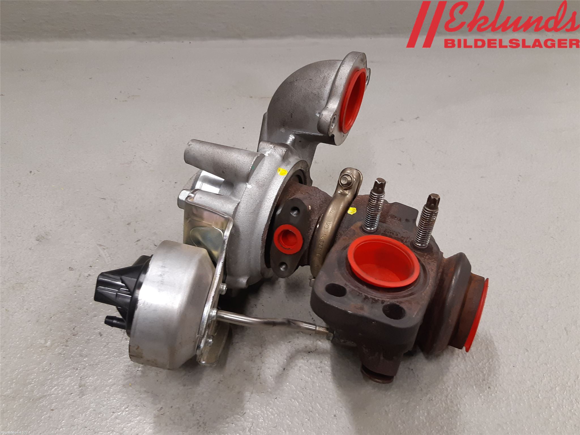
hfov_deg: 67.3
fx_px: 436
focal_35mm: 26
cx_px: 290
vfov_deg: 53.1
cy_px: 218
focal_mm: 3.93
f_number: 1.7
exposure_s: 1/50
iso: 125
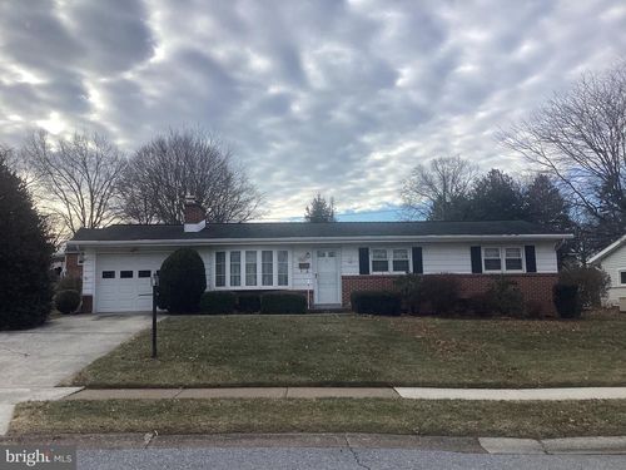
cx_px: 313
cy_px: 235
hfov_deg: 58.4
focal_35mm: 31
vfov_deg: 45.4
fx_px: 561
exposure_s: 1/840
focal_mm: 3.3
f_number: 2.4
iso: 25
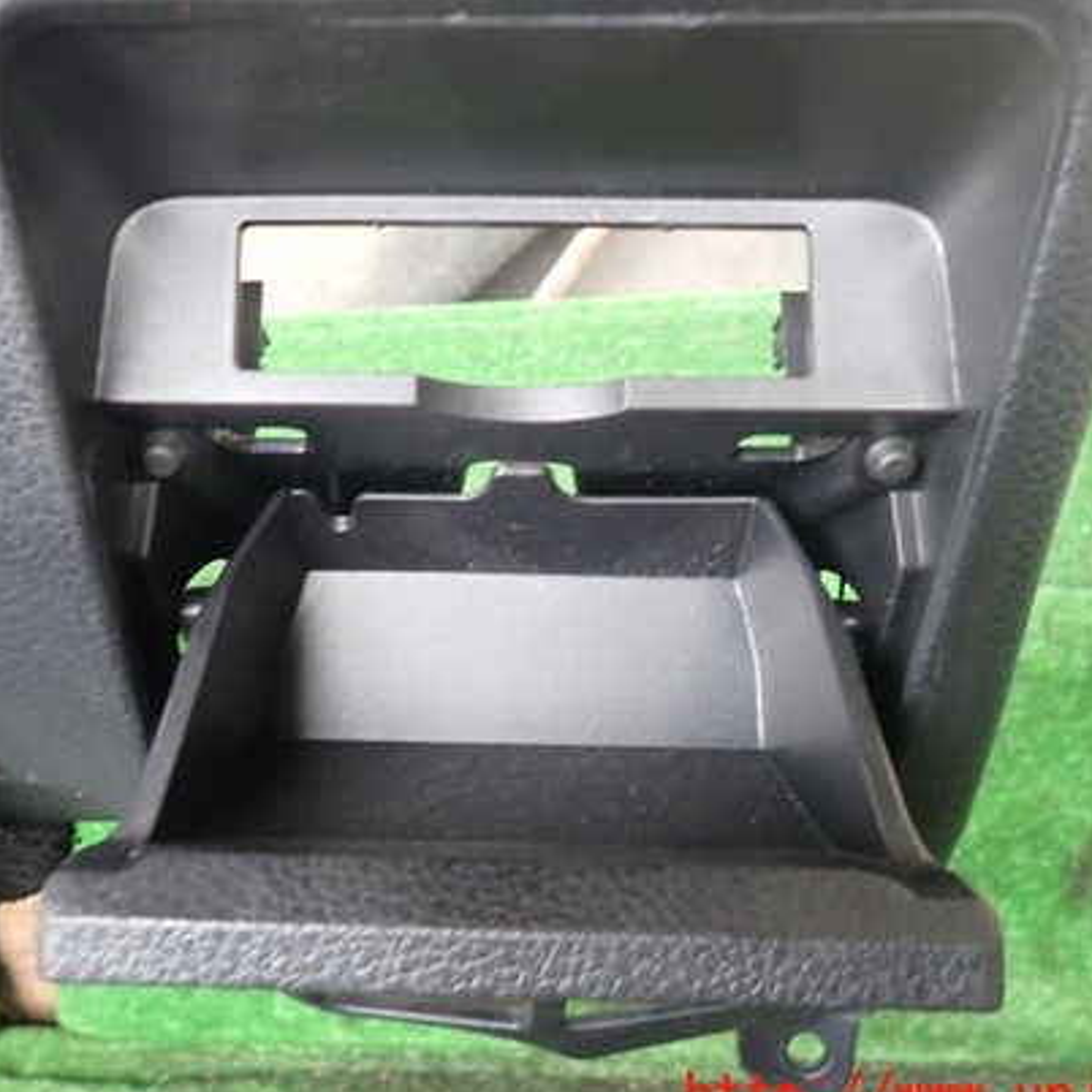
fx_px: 1178
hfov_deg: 49.6
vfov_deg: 49.7
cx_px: 484
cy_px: 522
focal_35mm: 33
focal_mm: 4.5
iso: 200
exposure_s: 1/40
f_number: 2
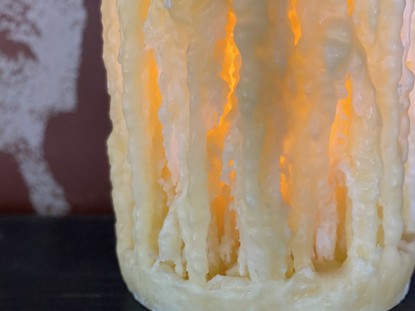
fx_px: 779
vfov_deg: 22.6
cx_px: 245
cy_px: 180
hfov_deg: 29.8
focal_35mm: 65
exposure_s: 1/40
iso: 400
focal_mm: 6
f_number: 2
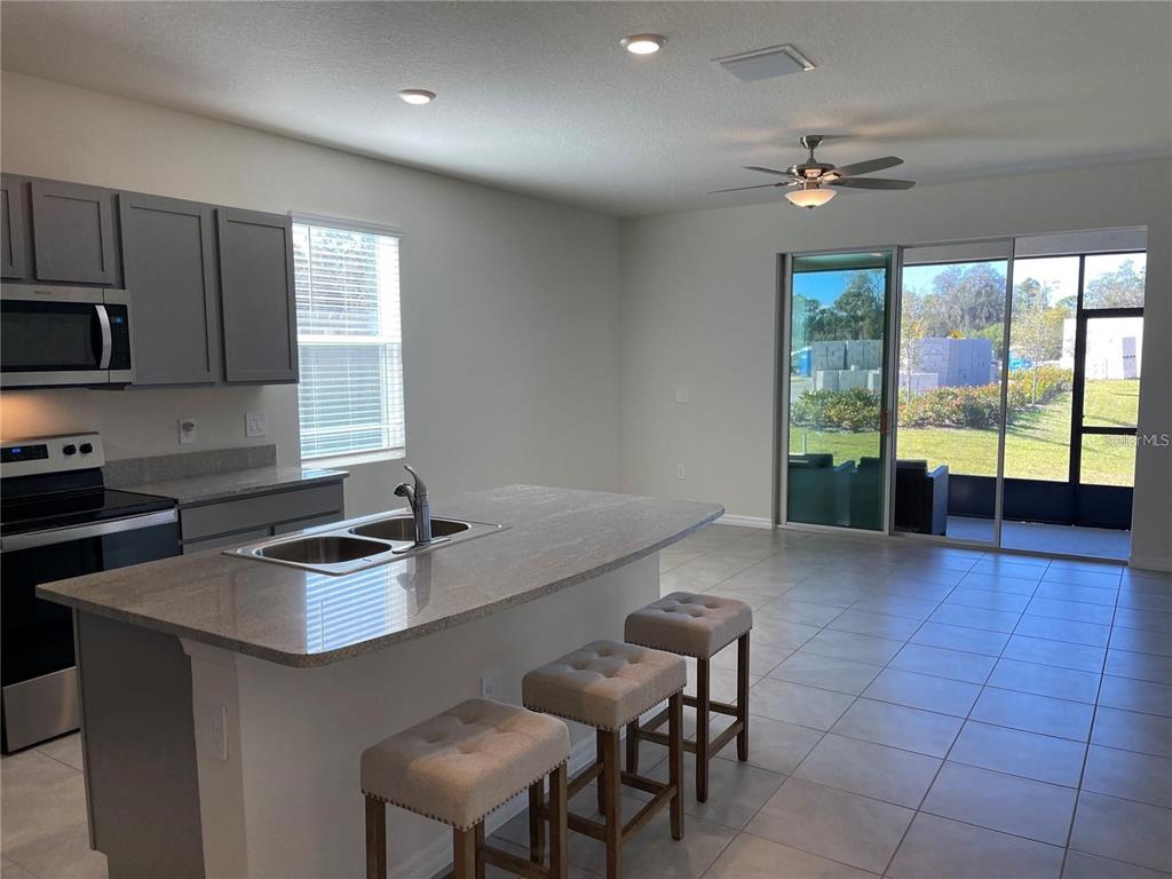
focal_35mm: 26
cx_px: 586
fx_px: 880
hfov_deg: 67.3
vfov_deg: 53.1
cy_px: 440
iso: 40
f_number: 1.6
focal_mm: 5.1
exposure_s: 1/120
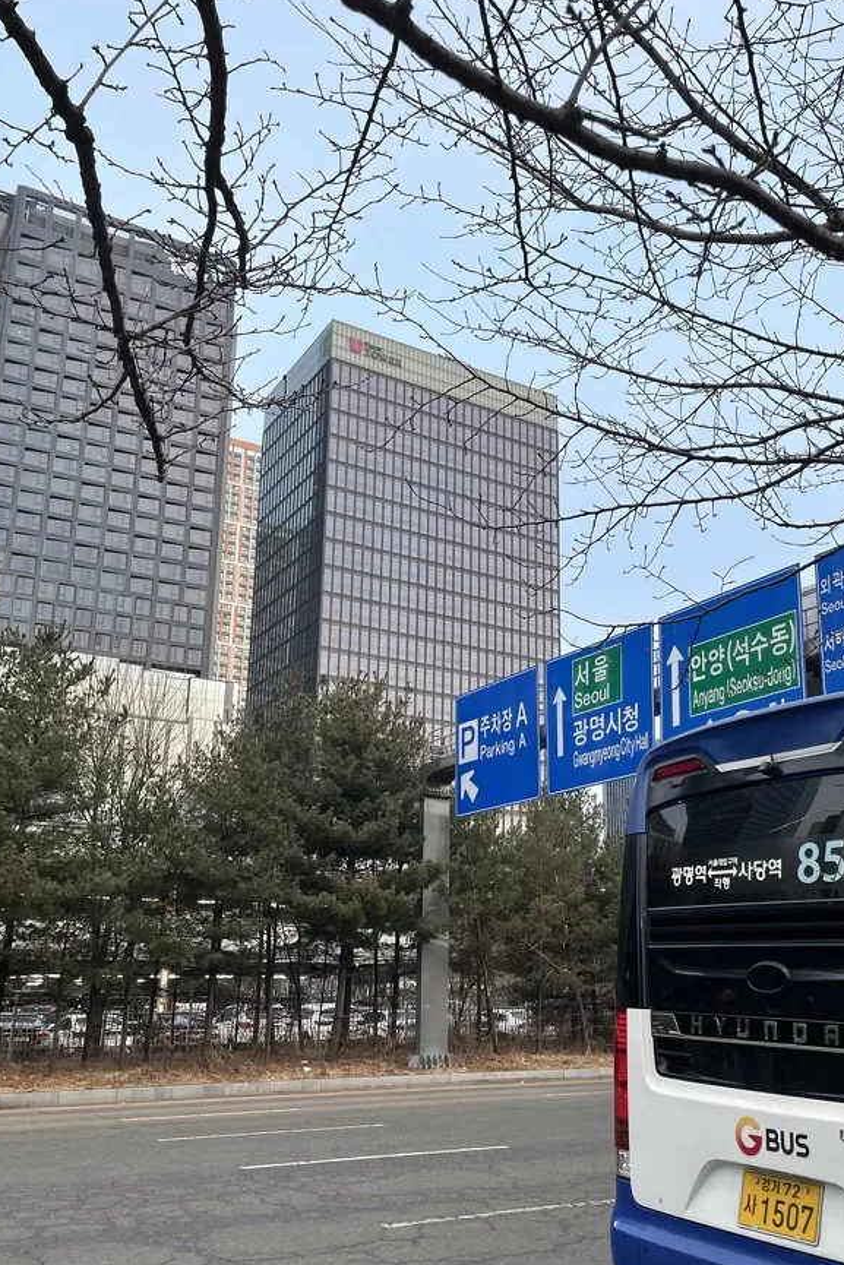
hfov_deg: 41.0
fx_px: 1125
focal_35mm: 32
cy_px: 695
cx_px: 500
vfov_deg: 58.6
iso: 40
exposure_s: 1/121
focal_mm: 4.2
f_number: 1.6
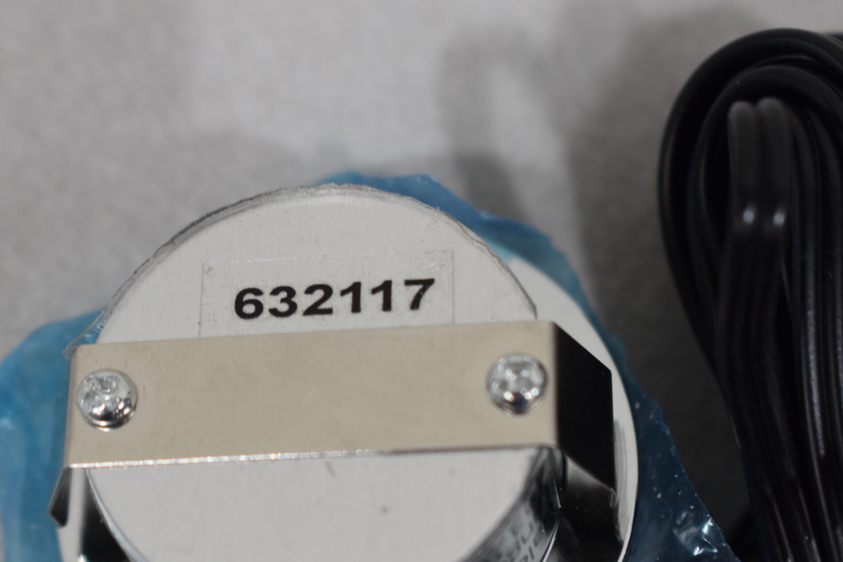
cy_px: 310
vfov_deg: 12.3
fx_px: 2615
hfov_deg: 18.3
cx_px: 317
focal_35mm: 112
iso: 400
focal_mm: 55
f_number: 6.3
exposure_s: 1/60
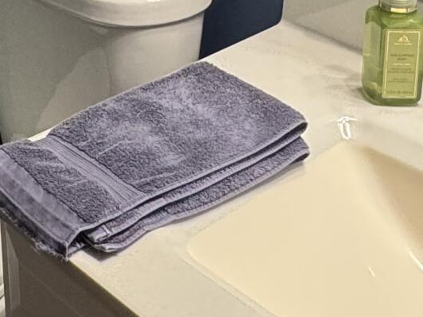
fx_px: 965
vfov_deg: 17.4
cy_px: -105
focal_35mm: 79
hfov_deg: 24.3
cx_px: 87
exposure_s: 1/60
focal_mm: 2.22
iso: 200
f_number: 2.2
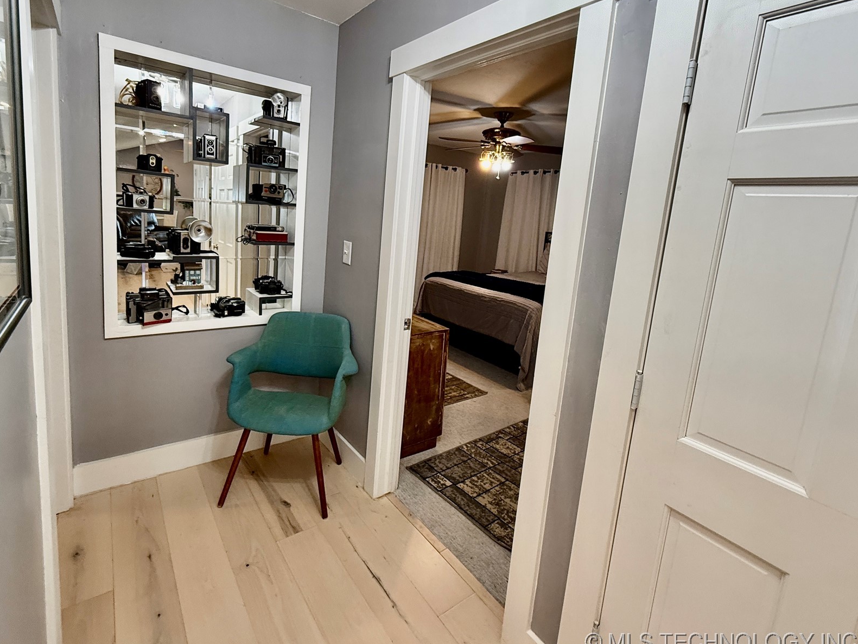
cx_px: 397
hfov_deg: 90.9
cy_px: 274
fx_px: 421
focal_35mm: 17
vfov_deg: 74.3
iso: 200
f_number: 2.2
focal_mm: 2.22
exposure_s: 1/60
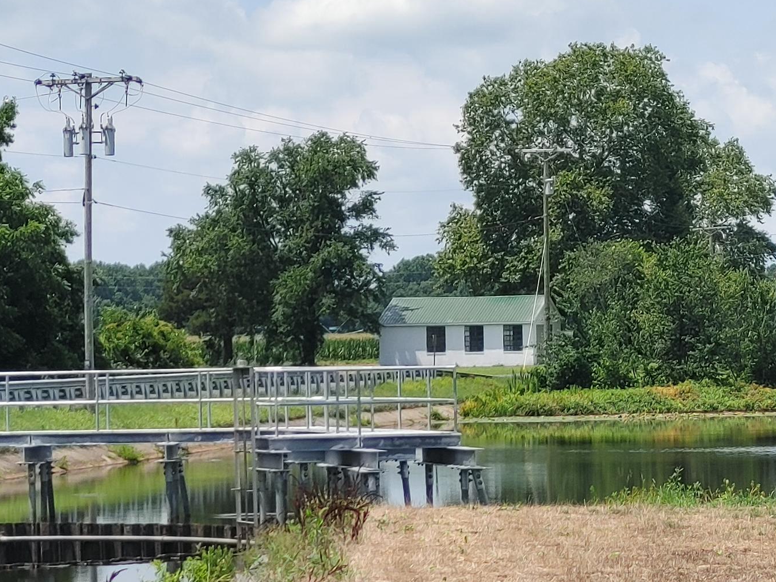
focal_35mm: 161
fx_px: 3609
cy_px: 362
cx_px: 265
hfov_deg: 12.3
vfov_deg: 9.2
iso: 50
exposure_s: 1/1136
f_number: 1.8
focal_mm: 5.58
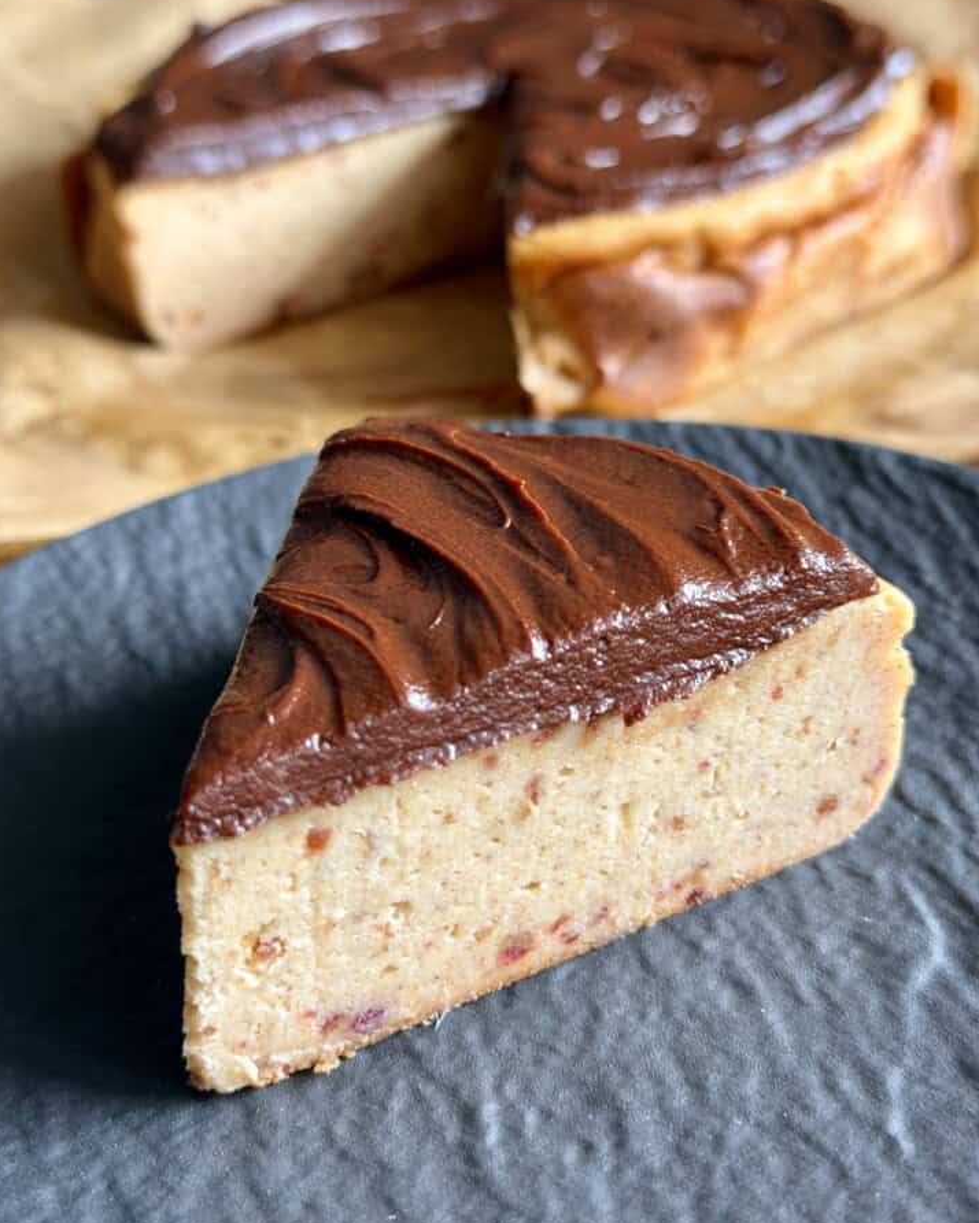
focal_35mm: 51
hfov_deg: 29.7
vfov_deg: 36.6
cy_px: 603
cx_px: 492
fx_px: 1847
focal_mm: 6.8
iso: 100
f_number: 1.8
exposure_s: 1/67
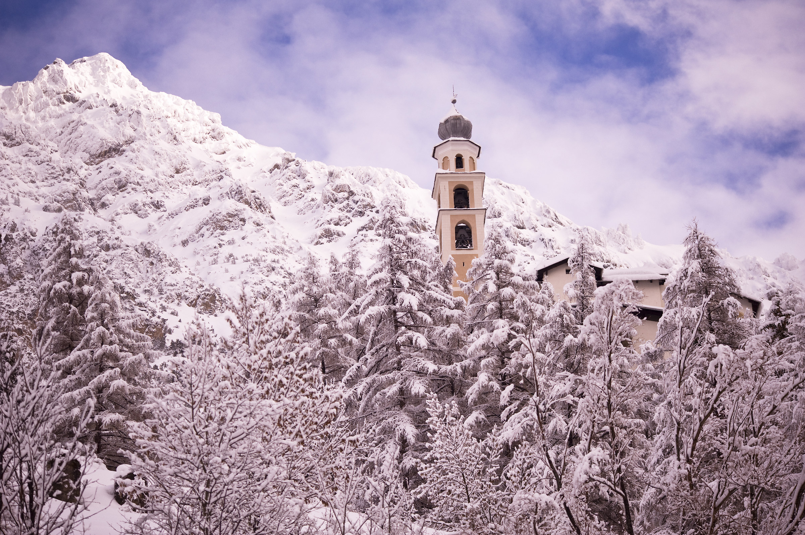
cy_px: 268
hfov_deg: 13.7
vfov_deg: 9.1
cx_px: 402
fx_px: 3351
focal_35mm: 150
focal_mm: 150
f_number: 5
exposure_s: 1/4000
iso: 500
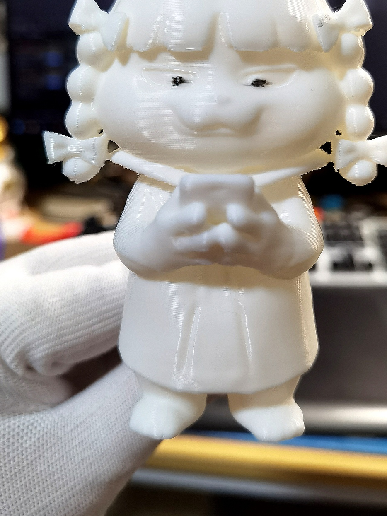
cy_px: 183
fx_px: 552
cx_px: 213
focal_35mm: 37
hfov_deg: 38.6
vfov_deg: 49.5
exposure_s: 1/120
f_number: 1.9
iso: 400
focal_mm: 6.71
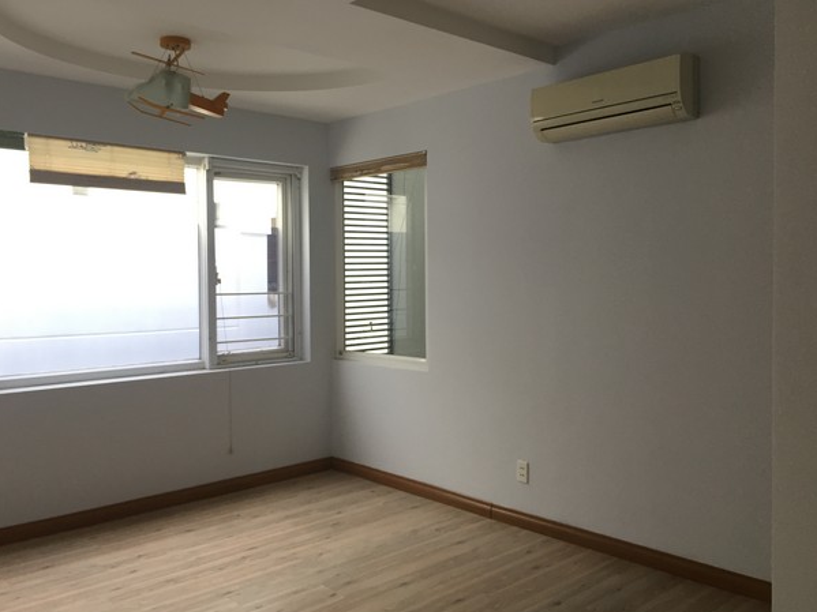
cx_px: 385
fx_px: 732
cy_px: 305
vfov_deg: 45.4
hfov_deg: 58.3
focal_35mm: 31
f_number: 2.2
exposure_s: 1/33
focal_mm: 4.15
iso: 100
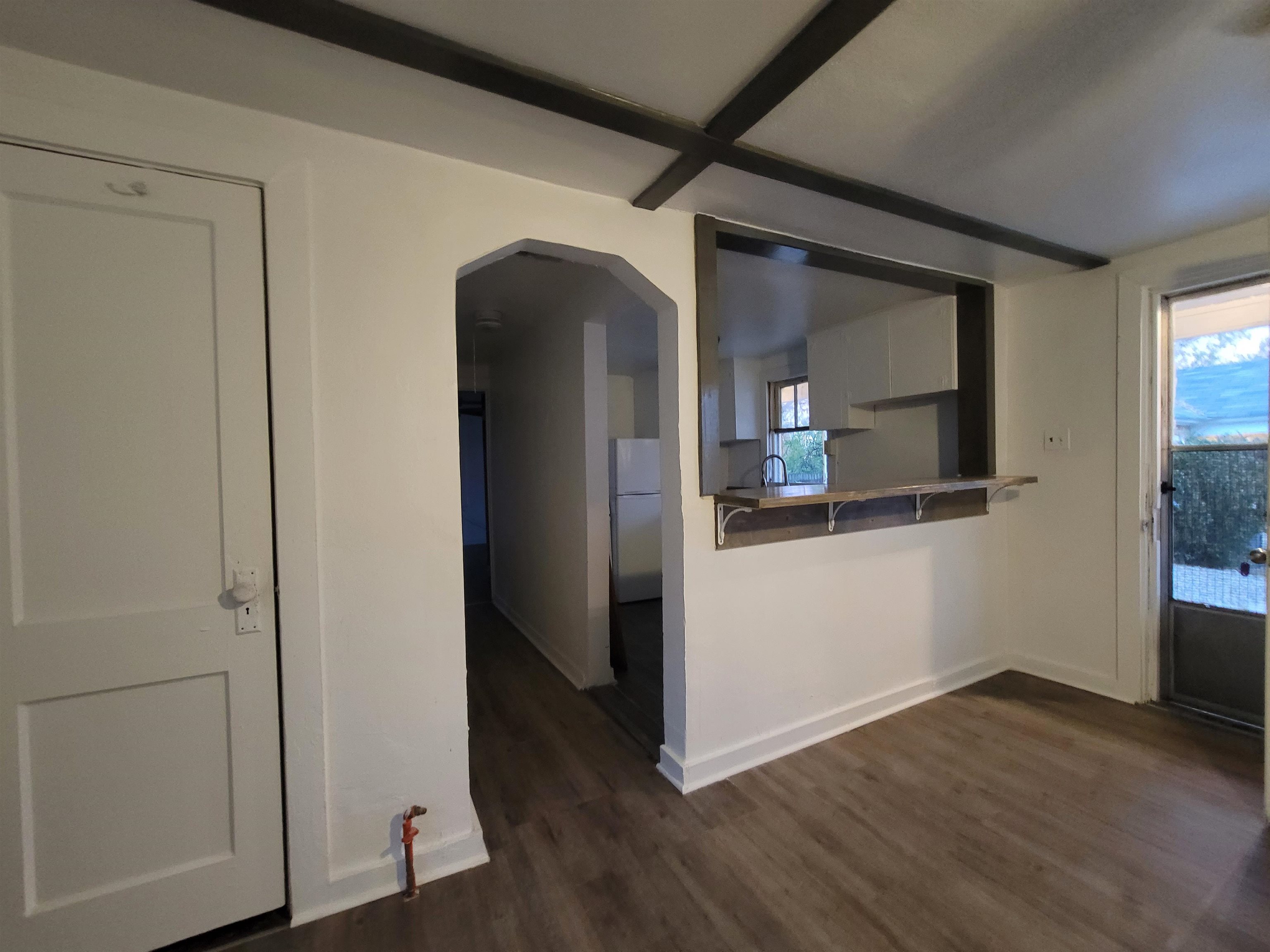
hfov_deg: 106.2
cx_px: 635
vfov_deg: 89.9
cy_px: 476
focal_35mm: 13
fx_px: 477
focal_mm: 2.2
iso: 800
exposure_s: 1/24
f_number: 2.2
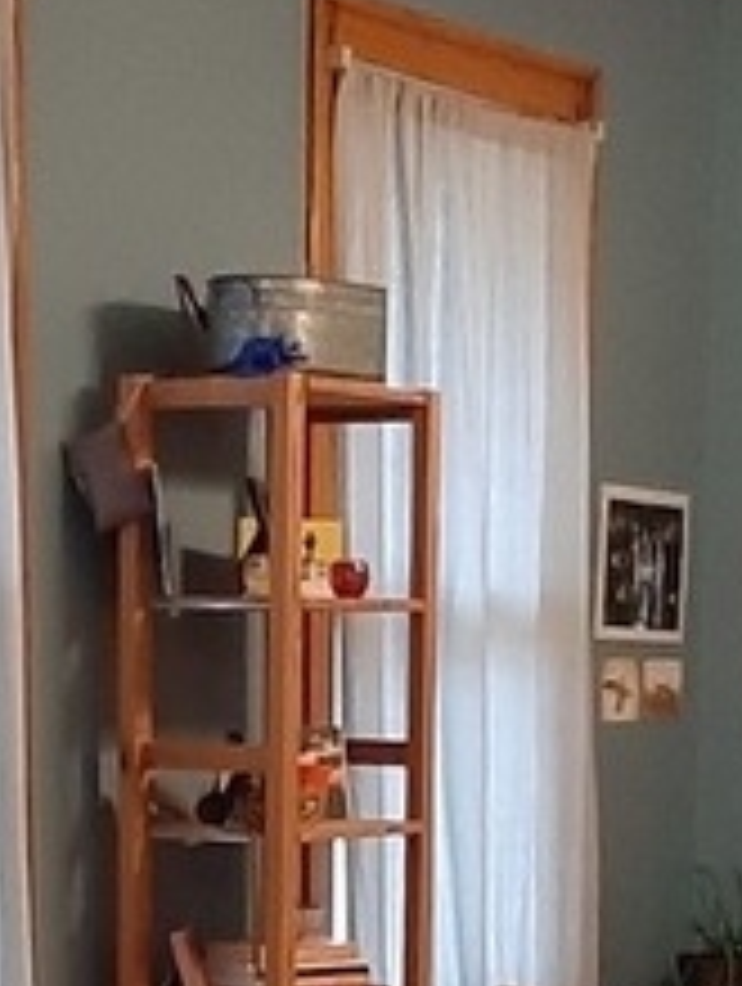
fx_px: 3648
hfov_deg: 11.6
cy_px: 1216
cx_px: 288
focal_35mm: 128
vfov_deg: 14.8
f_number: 1.7
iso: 400
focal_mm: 3.93
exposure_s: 1/24
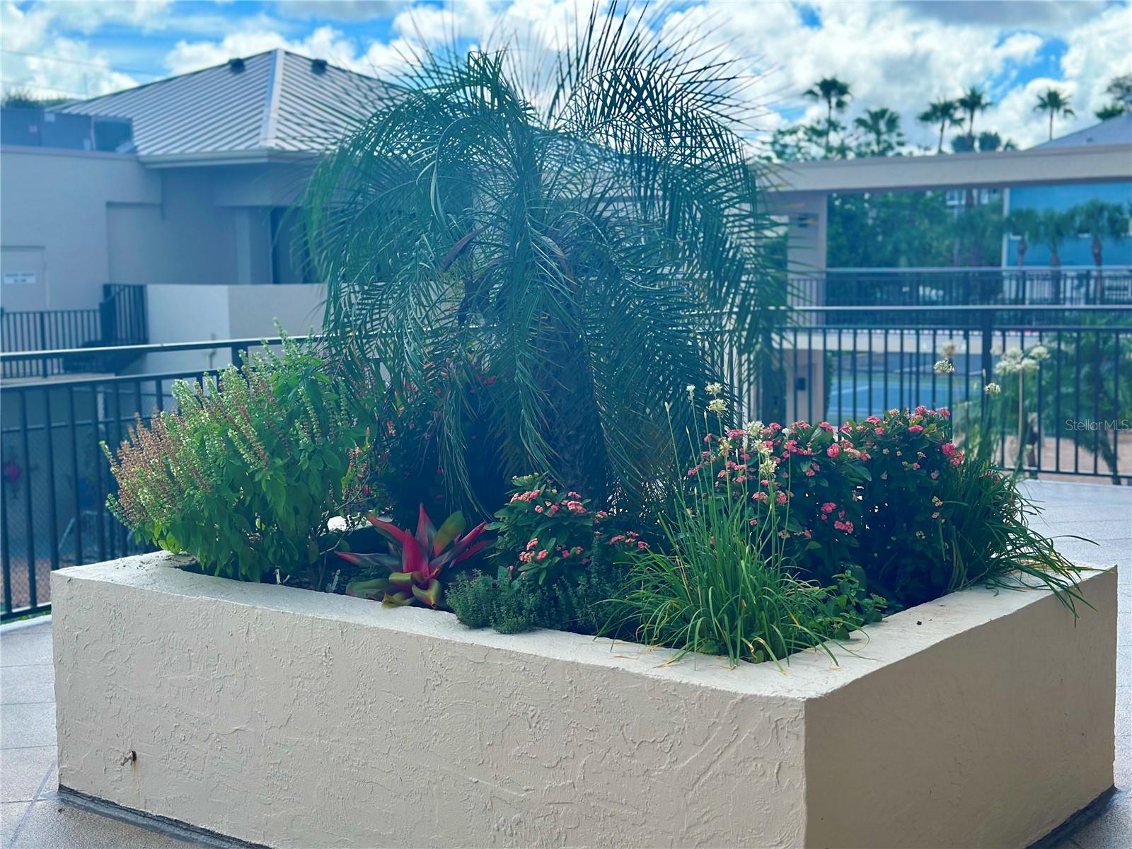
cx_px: 566
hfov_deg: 39.7
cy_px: 424
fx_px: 1570
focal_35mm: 48
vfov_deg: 30.3
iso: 100
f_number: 1.78
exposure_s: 1/2252
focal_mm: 6.86
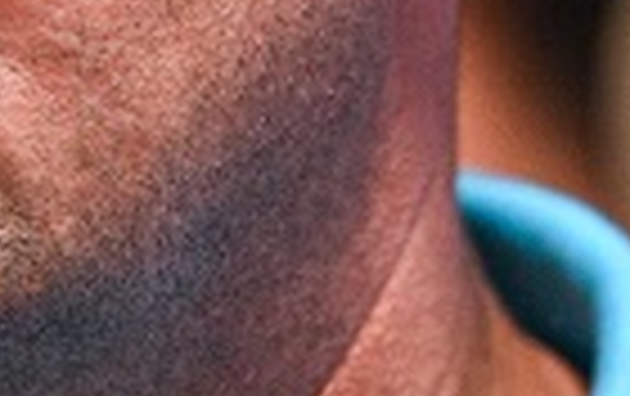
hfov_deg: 2.5
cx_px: 94
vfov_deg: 1.6
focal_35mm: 825
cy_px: -225
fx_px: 14188
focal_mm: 150
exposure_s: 1/200
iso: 2500
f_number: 2.8
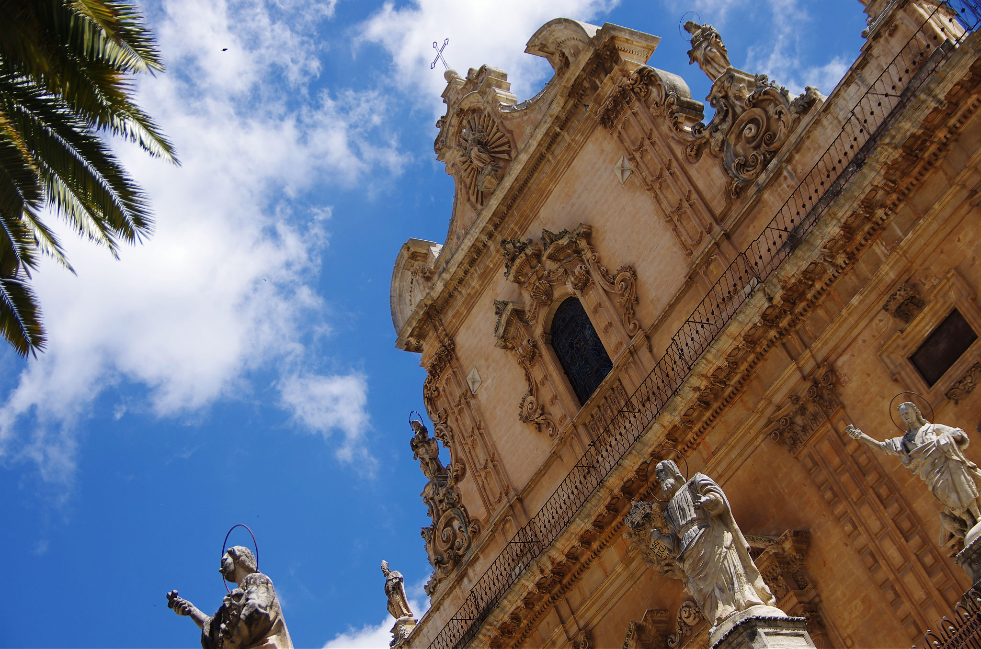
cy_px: 324
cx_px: 490
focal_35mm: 51
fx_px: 1387
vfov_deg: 26.4
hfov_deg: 39.0
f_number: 3.2
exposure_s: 1/1000
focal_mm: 34
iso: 80
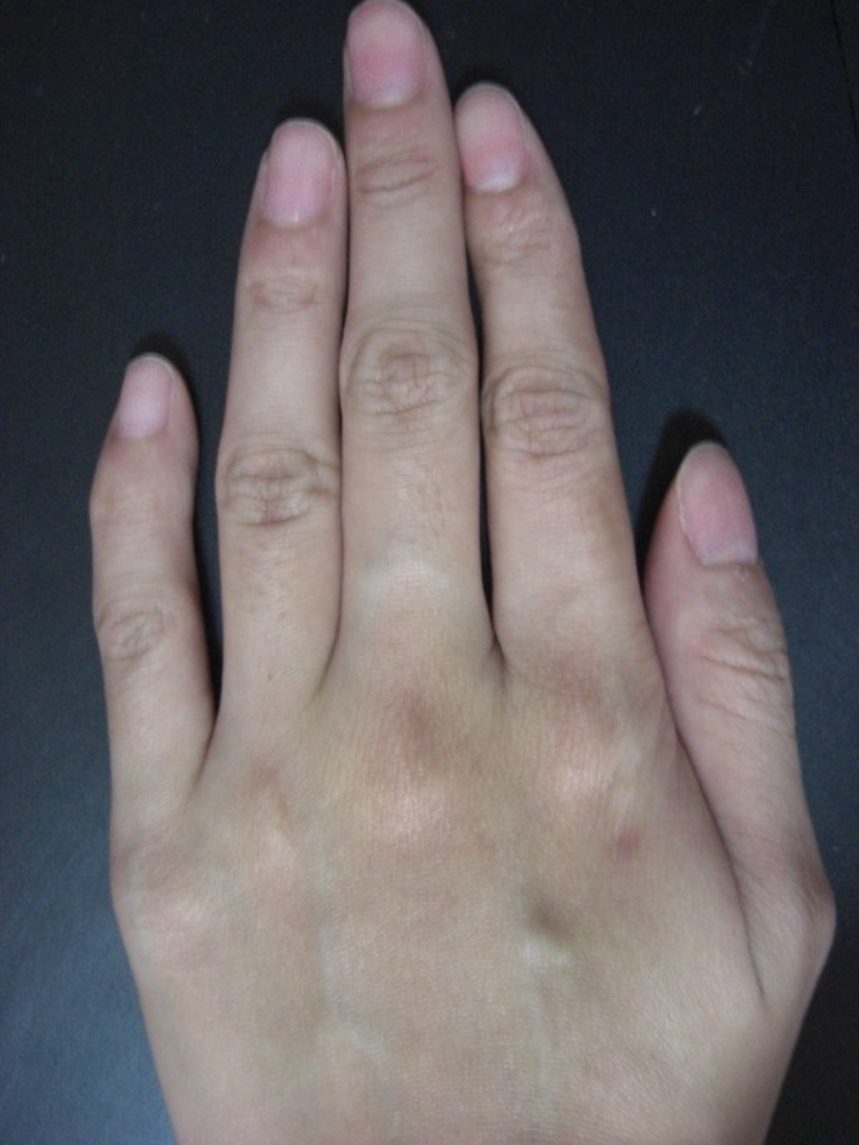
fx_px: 1257
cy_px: 572
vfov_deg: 49.0
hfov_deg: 37.7
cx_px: 430
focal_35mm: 38
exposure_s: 1/13
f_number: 2.8
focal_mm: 7.9
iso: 800
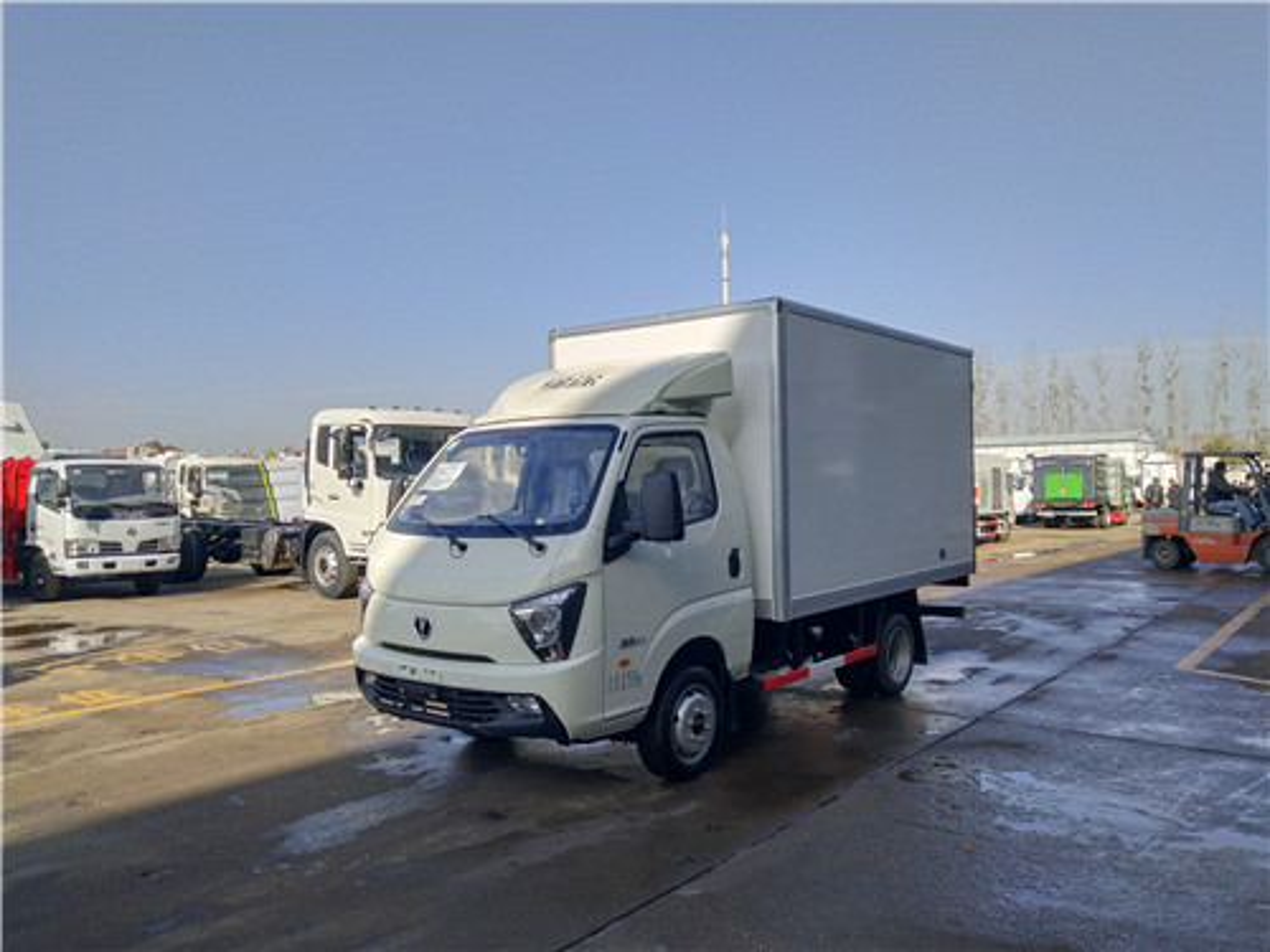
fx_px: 1101
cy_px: 476
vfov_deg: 46.8
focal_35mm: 30
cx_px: 635
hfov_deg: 60.0
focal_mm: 3.95
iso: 82
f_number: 1.8
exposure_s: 1/2086
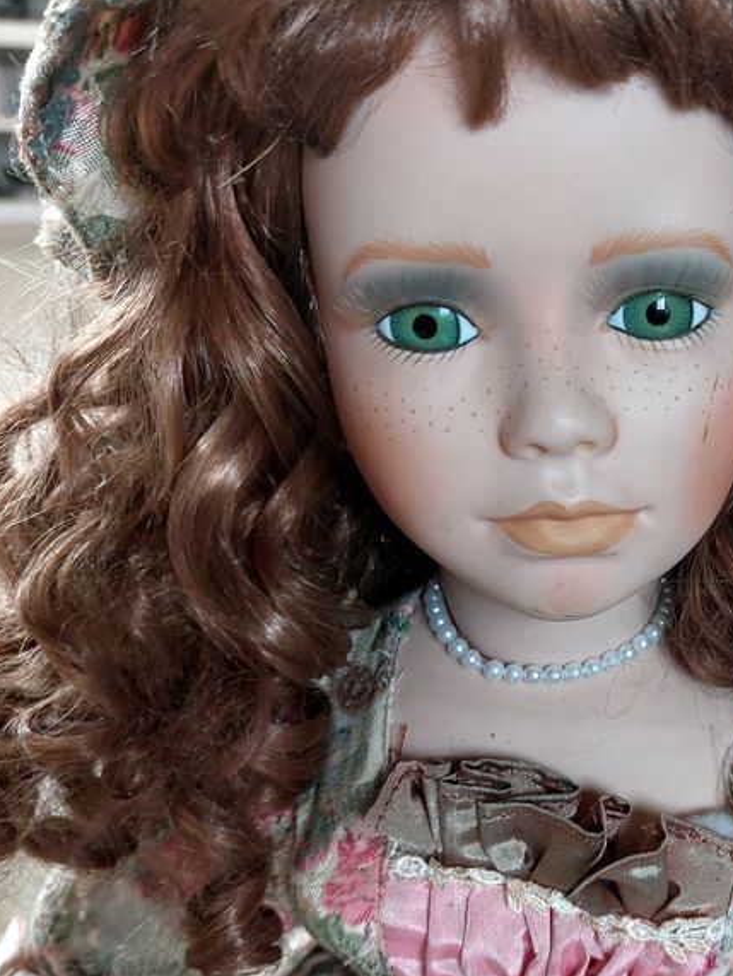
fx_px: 1184
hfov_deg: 33.0
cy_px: 631
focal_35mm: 42
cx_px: 632
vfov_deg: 44.3
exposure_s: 1/50
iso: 200
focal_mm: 5.23
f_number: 1.8
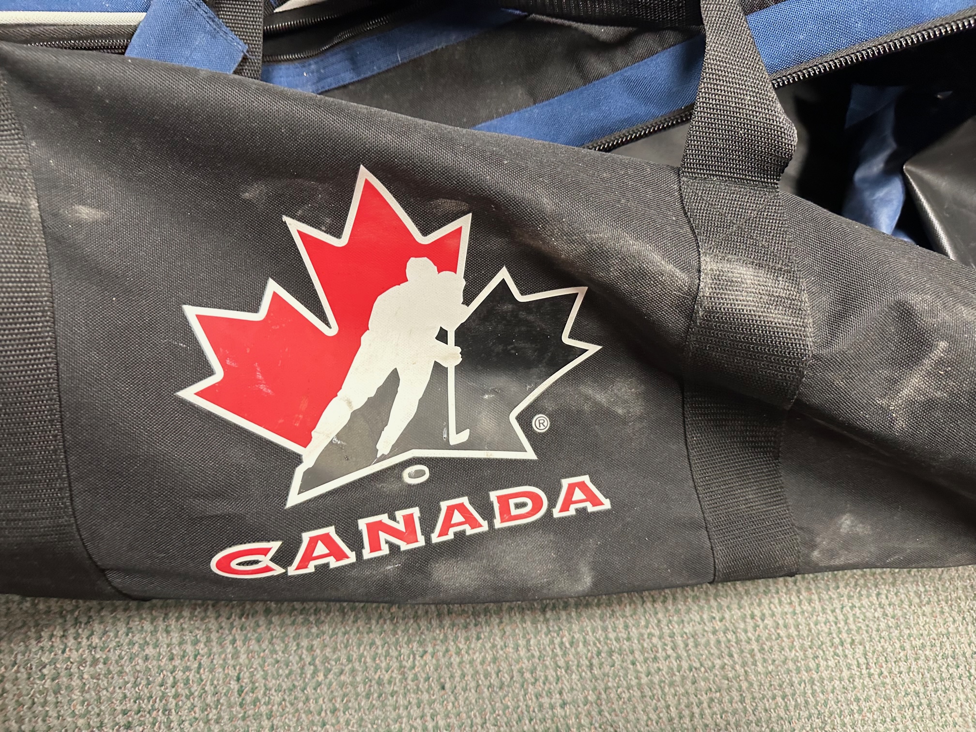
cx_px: 488
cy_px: 366
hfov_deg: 71.6
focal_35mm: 24
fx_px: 677
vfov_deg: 56.8
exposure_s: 1/60
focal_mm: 6.86
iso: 400
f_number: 1.78
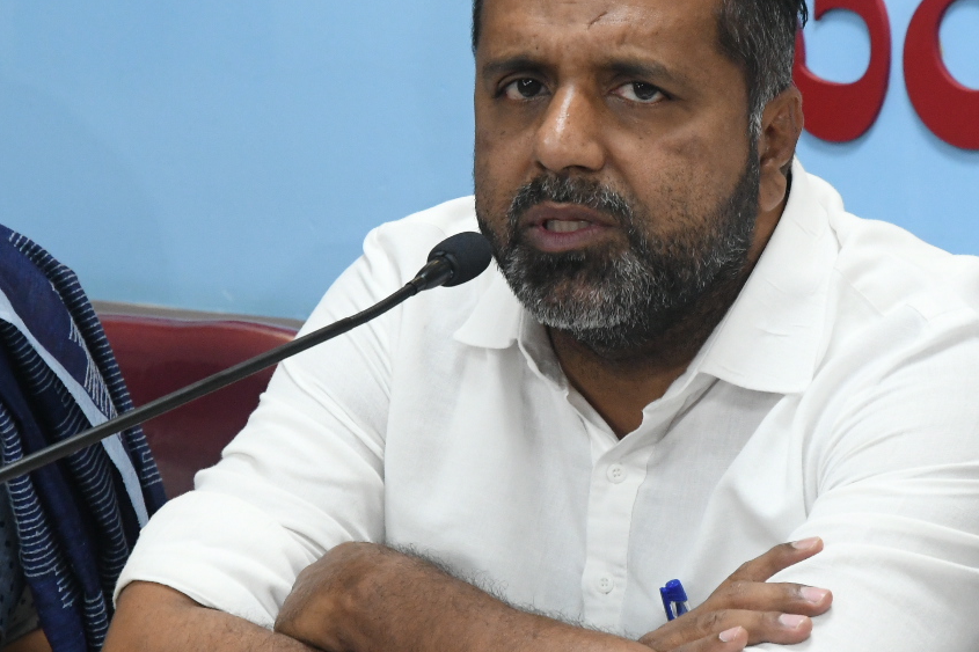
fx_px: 6253
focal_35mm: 230
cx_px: 640
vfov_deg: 6.0
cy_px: 305
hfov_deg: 8.9
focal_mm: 80
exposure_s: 1/50
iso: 2500
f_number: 8
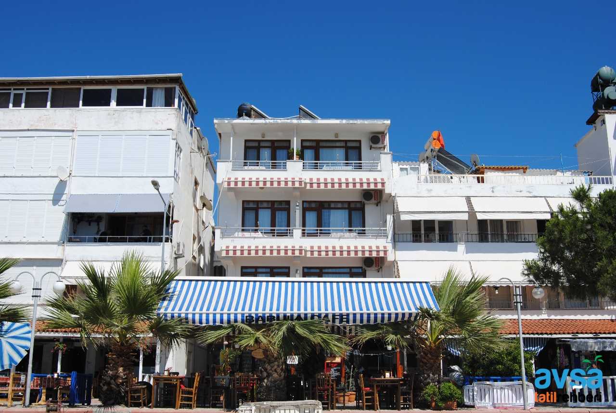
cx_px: 308
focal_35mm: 39
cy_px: 206
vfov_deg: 34.3
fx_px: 668
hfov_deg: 49.5
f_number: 9
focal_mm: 26
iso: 100
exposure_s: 1/320
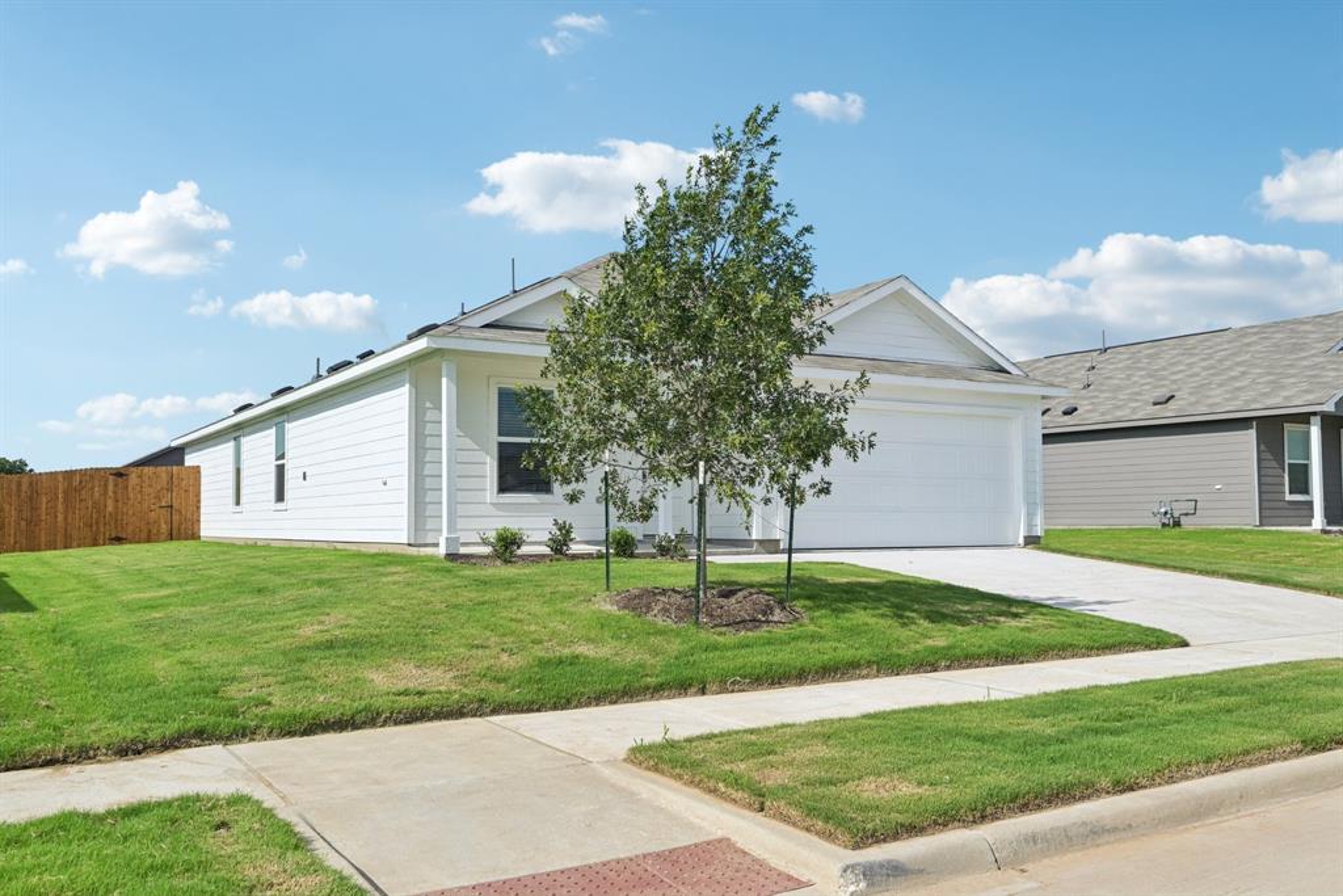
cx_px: 672
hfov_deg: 61.9
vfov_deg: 43.6
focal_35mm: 30
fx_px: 1119
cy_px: 448
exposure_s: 1/2000
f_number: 8
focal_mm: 30
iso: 400
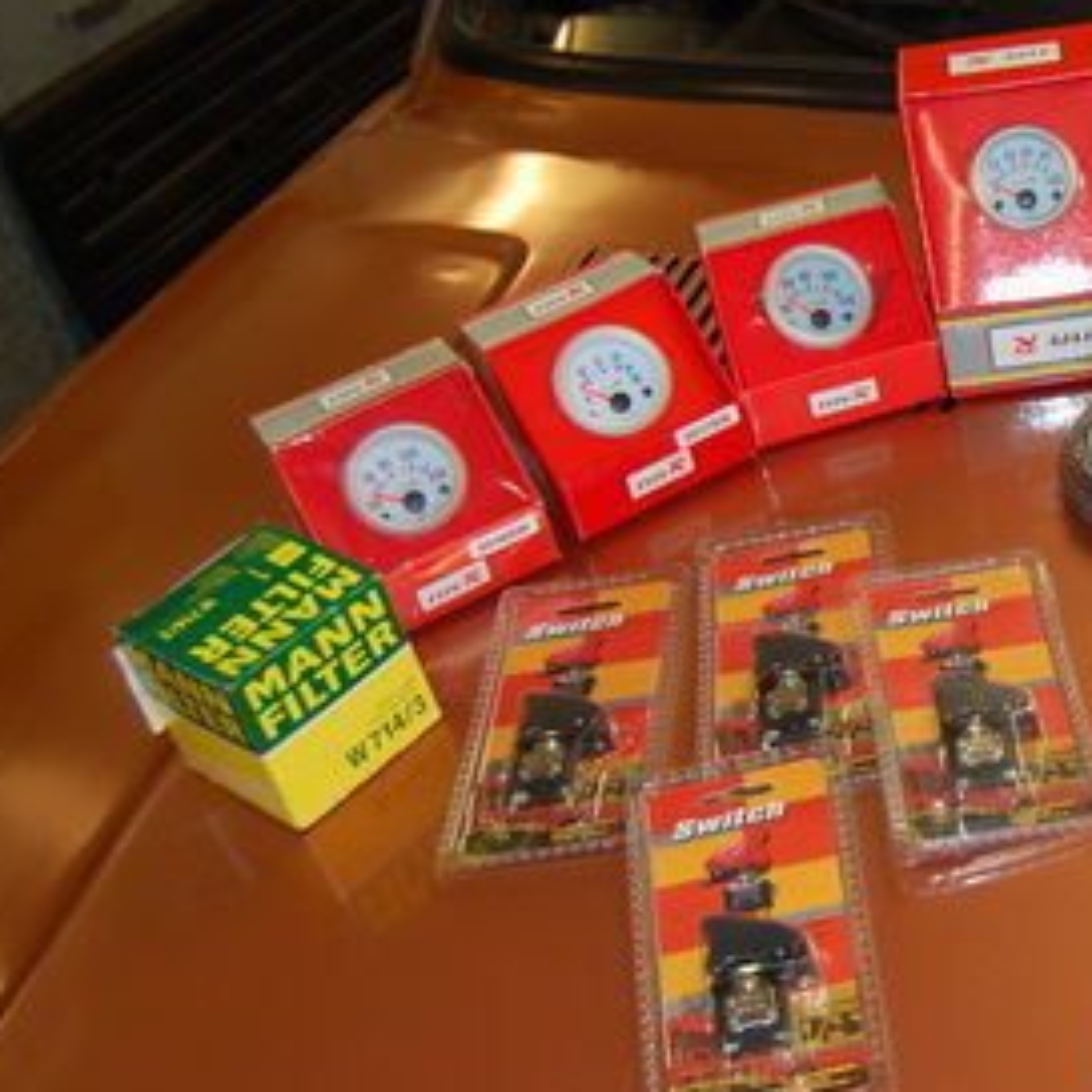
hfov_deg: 24.1
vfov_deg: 26.1
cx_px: 1257
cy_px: 514
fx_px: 2356
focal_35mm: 66
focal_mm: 22
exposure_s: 1/60
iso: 400
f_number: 3.8
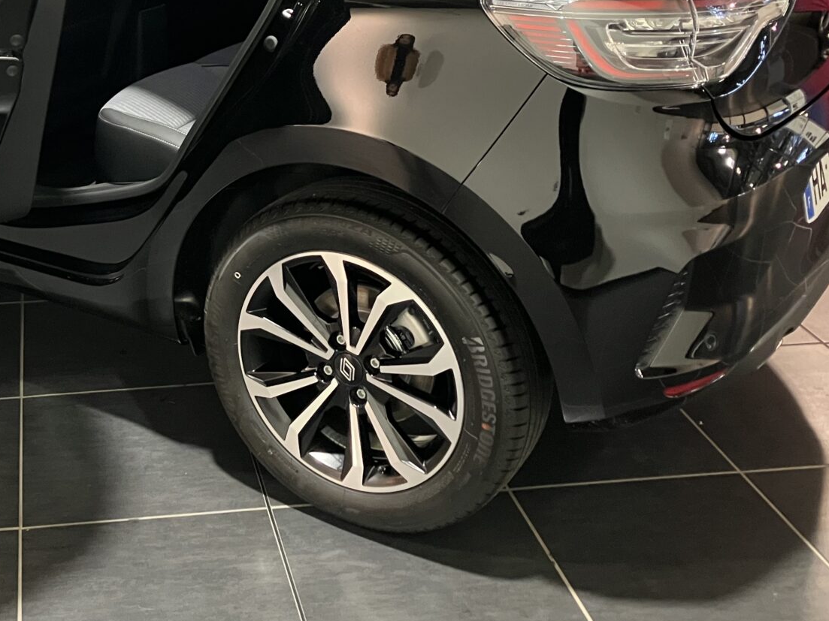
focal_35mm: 52
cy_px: 92
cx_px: 181
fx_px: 1245
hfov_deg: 35.8
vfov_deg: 27.3
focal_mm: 3.99
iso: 400
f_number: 1.8
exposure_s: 1/33
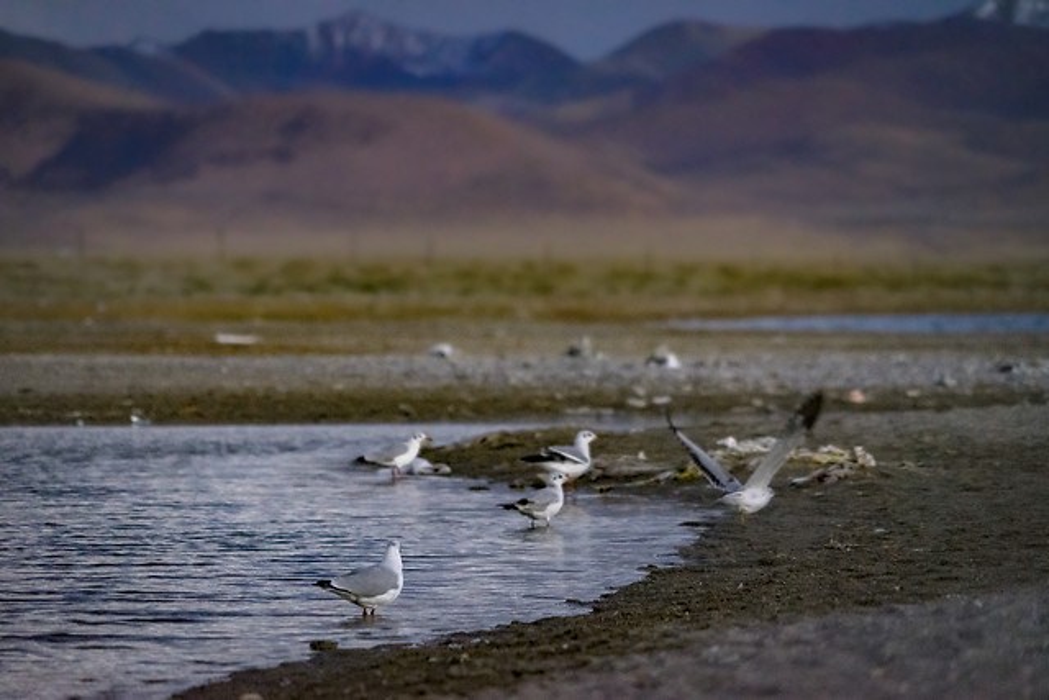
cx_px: 524
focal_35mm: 240
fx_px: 6994
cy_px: 350
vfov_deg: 5.7
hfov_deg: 8.6
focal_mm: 240
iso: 6400
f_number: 6.3
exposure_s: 1/320
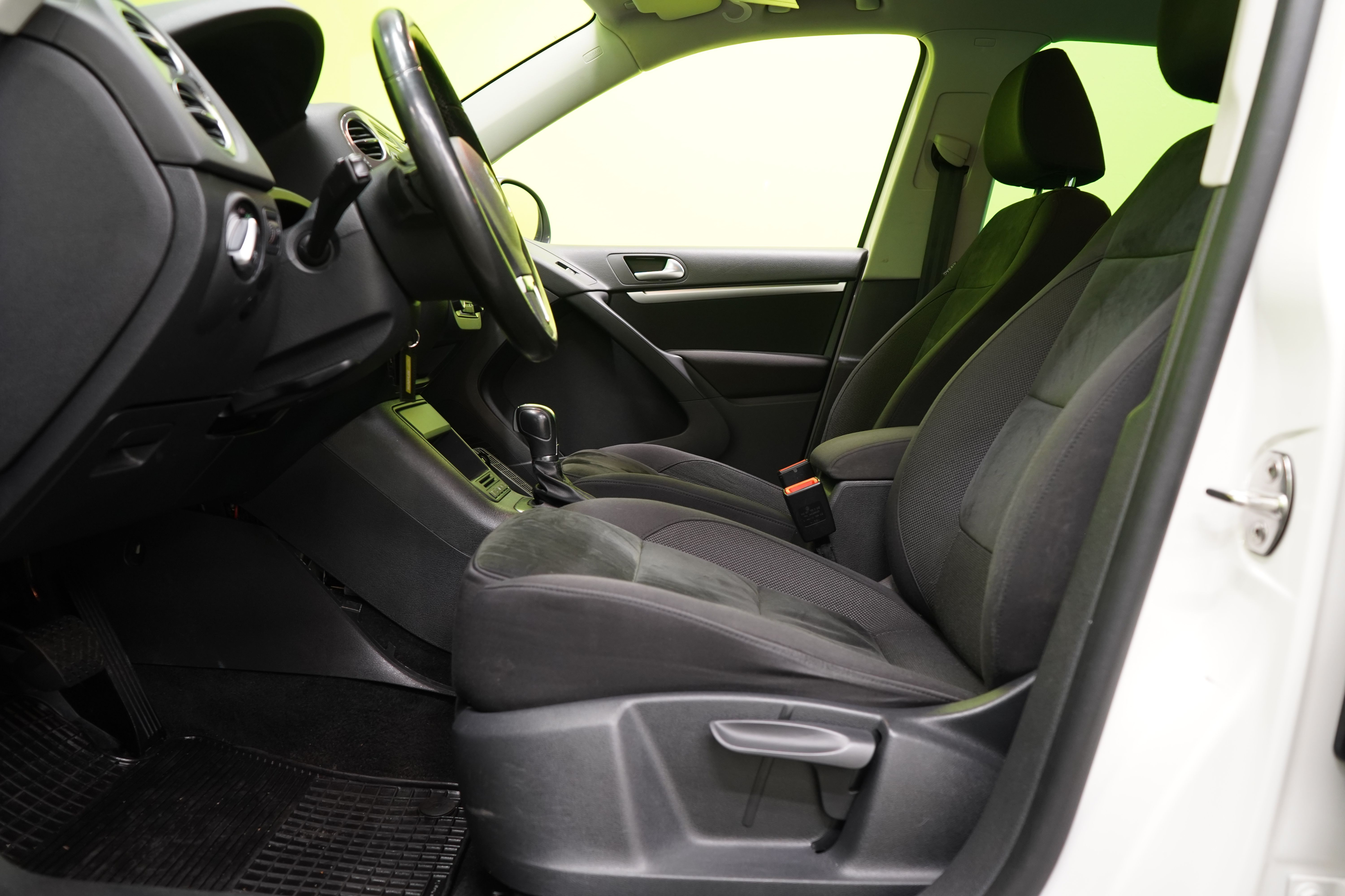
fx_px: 1083
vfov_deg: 45.0
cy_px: 448
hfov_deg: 63.7
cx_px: 672
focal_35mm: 29
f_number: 5
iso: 1250
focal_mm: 29
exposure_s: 1/20
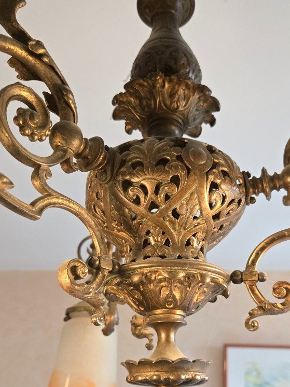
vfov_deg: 49.3
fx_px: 414
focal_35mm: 37
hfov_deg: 38.6
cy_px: 257
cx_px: 162
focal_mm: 5.4
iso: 640
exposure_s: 1/100
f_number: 1.8
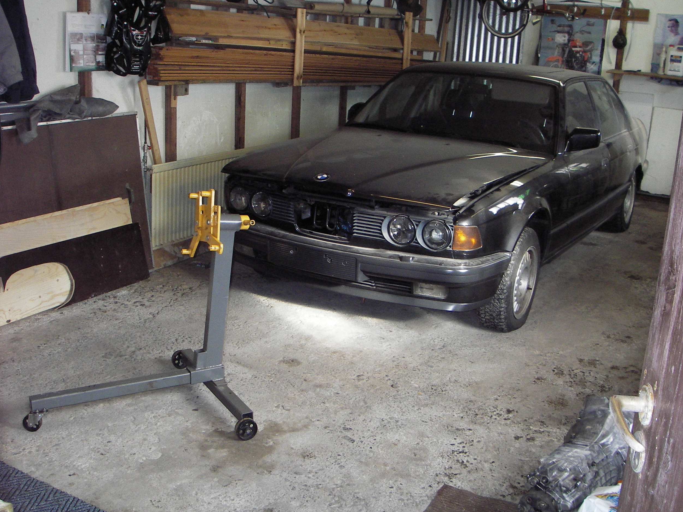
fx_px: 770
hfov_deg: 47.9
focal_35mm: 39
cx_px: 350
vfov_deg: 36.8
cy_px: 251
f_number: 3.3
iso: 125
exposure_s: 1/30
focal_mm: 6.3
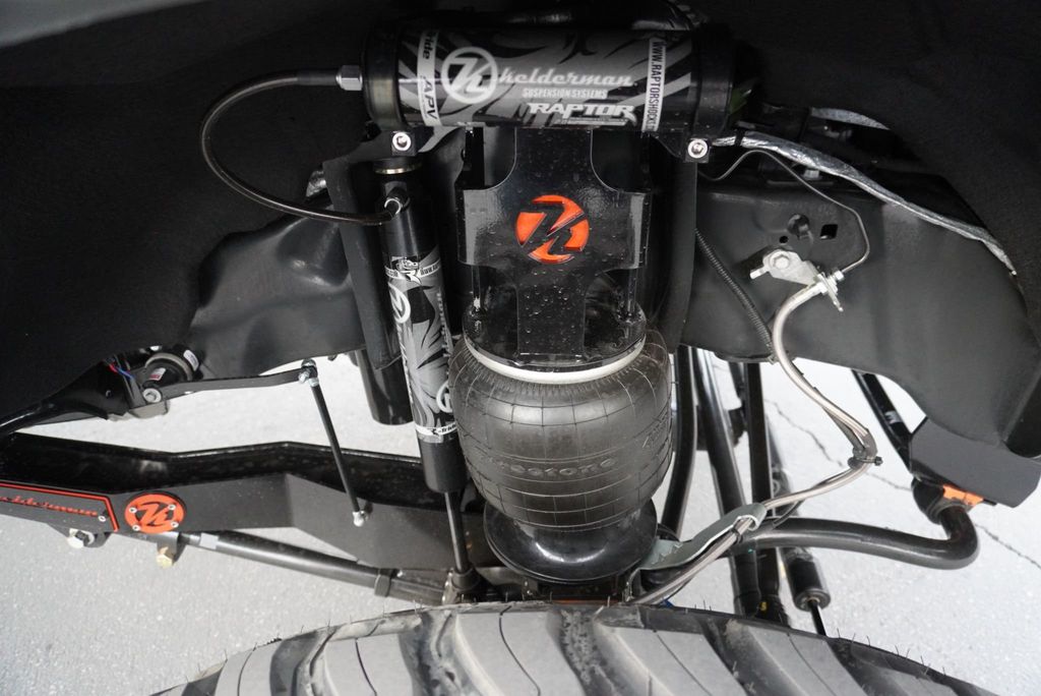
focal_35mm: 24
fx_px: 694
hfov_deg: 73.7
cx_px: 520
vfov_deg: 53.2
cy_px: 348
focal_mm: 16
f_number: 3.5
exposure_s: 1/160
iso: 3200
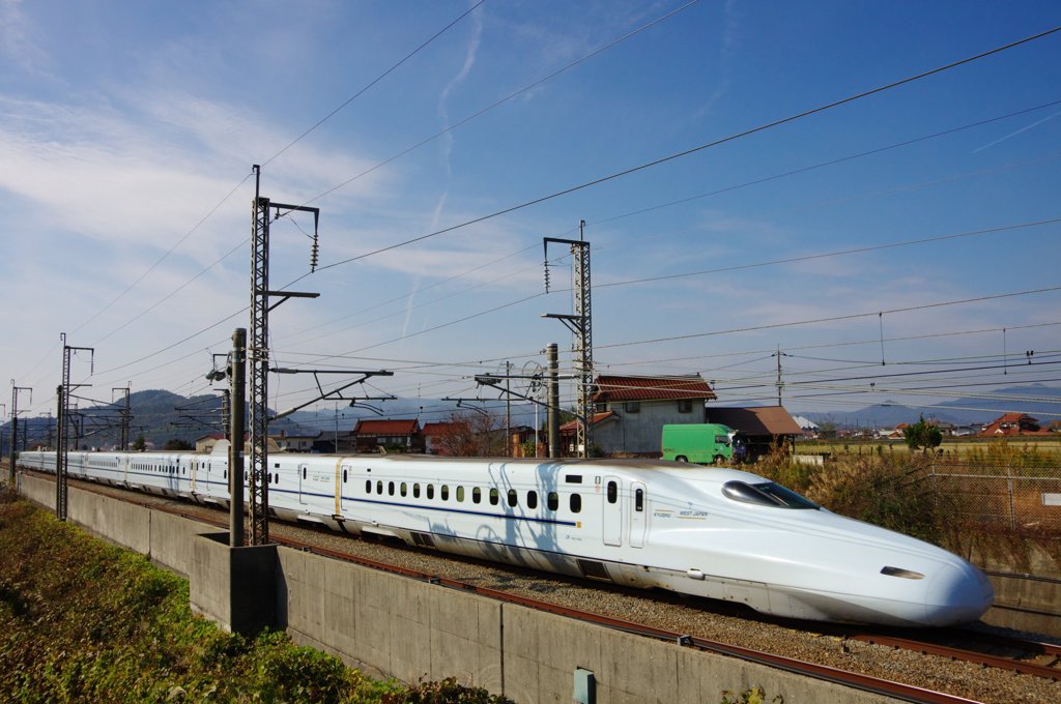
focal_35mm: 27
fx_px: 795
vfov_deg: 47.8
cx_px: 530
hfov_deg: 67.4
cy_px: 352
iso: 640
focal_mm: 18
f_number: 9
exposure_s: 1/2000
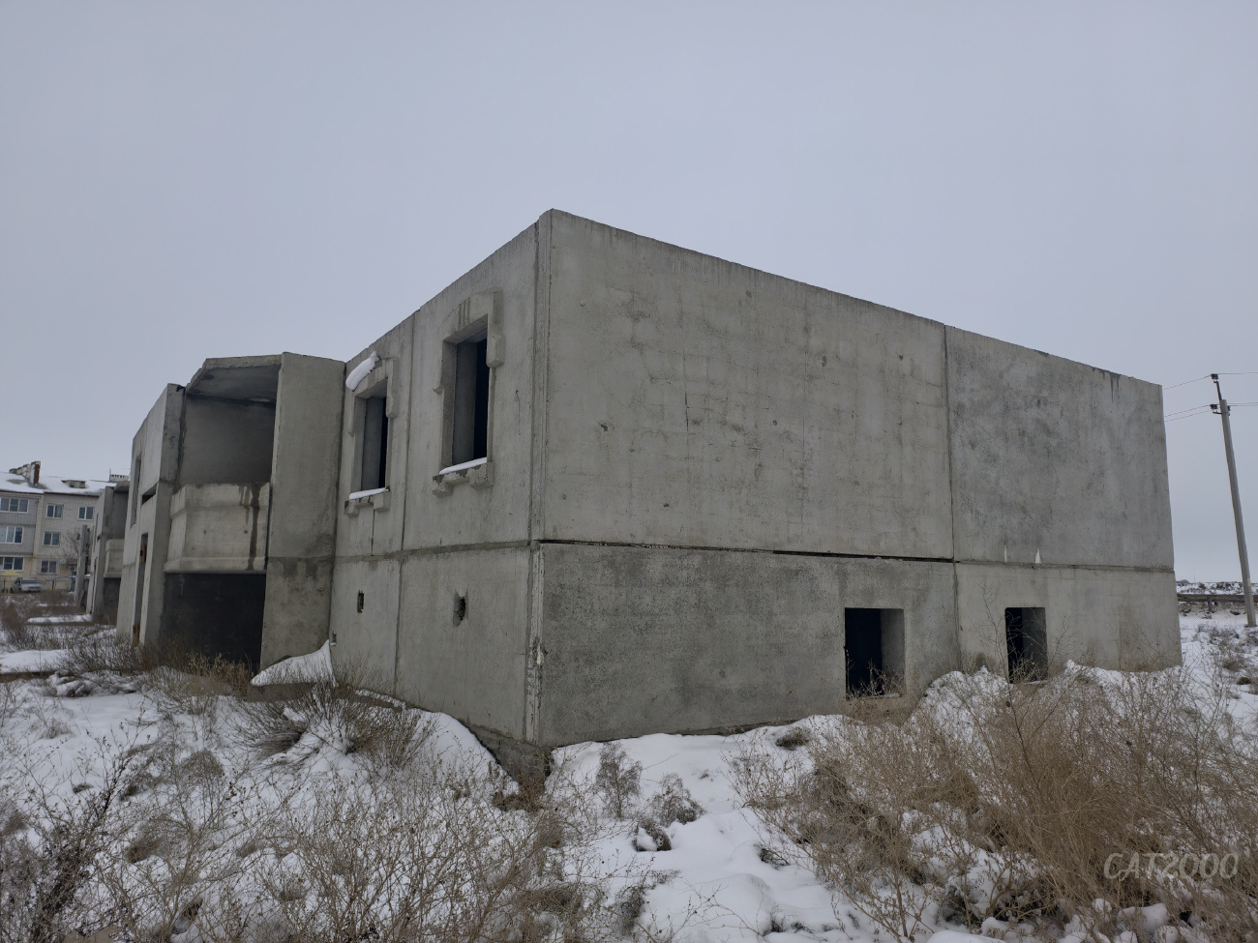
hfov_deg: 73.9
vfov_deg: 58.9
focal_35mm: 23
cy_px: 472
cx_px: 629
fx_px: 836
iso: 72
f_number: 1.57
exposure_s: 1/1821
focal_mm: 6.54
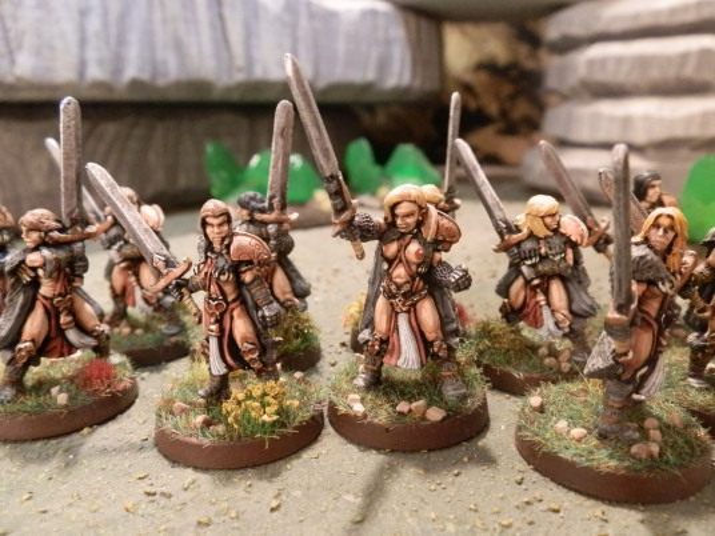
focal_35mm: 28
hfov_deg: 63.4
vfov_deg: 49.7
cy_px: 268
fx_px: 578
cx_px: 358
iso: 400
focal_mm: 5
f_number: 3.1
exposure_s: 1/40
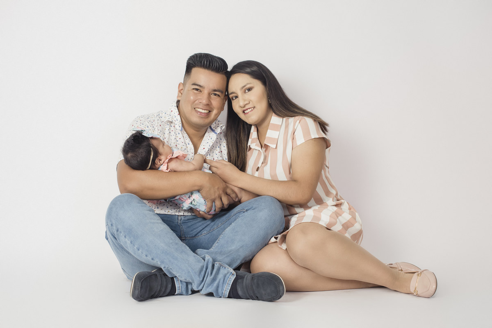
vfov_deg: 27.0
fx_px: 684
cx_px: 246
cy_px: 164
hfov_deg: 39.6
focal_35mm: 50
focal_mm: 50
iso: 500
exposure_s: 1/200
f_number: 5
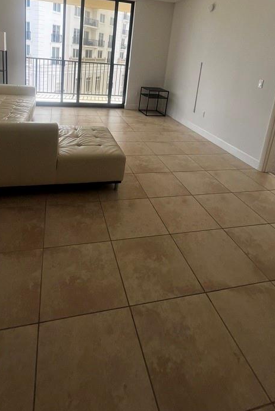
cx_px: 116
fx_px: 229
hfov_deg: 61.7
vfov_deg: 78.4
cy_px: 109
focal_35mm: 20
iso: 32
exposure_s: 1/142
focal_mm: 1.57
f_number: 1.8
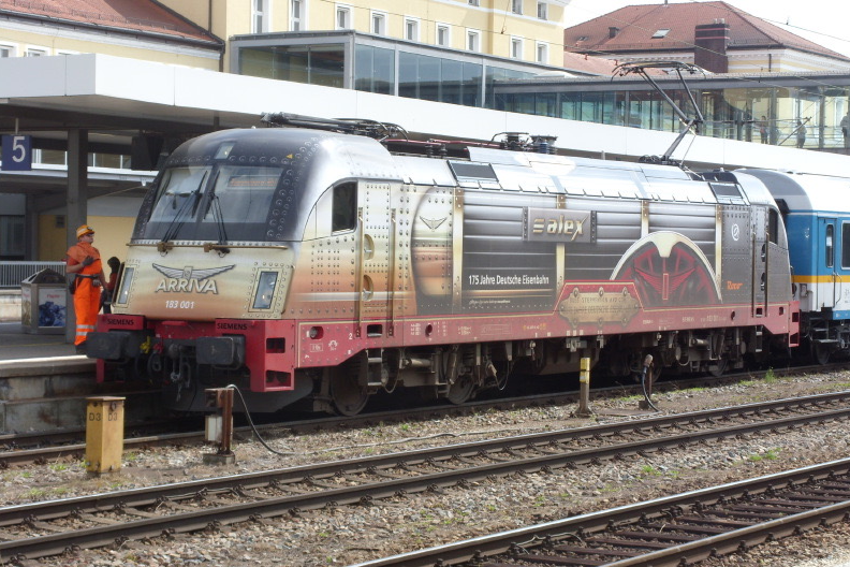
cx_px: 423
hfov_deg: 19.8
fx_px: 2432
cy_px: 279
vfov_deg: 13.3
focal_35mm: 103
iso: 50
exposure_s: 1/201
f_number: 6
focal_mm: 16.4
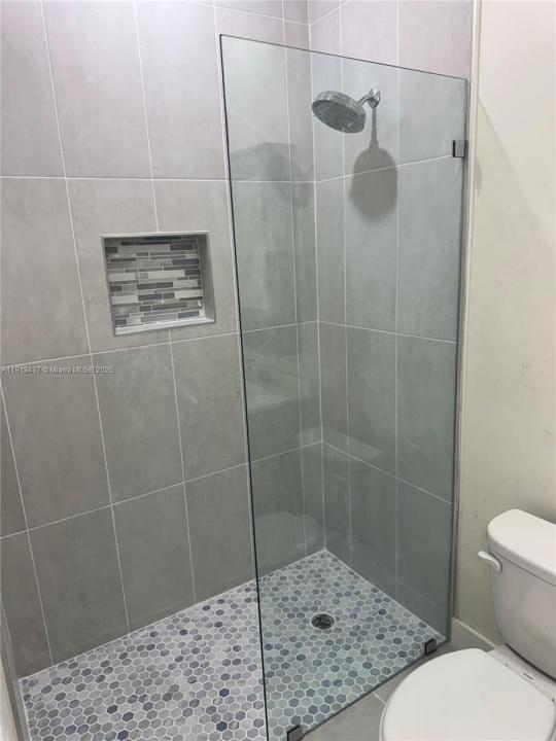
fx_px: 514
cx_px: 278
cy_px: 370
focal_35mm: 24
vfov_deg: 71.6
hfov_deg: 56.8
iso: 125
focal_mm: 6.76
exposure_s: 1/120
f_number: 1.78
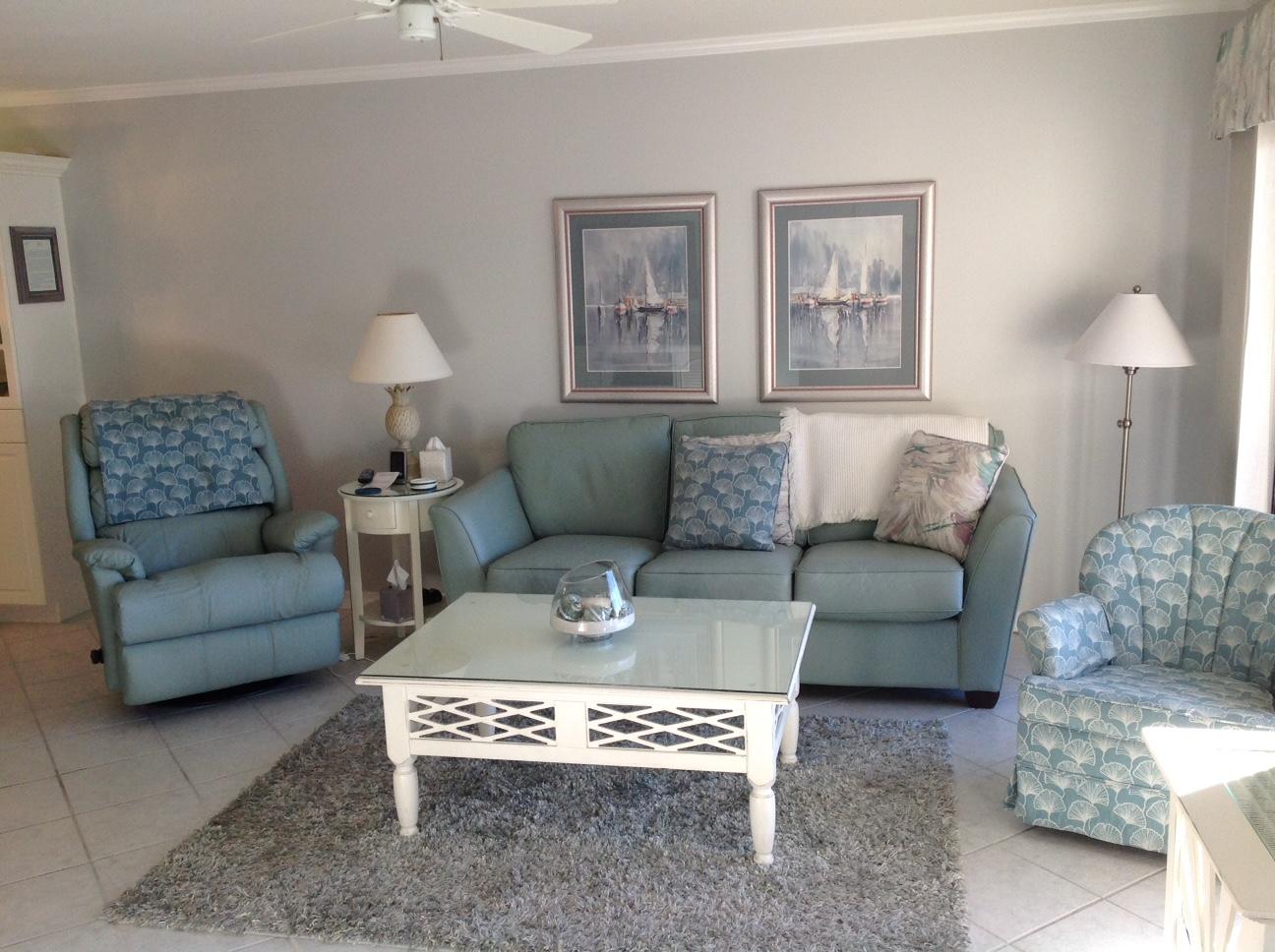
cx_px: 638
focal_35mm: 35
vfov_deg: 40.6
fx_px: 1287
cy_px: 476
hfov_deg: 52.7
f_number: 2.4
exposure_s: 1/120
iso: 80
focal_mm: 4.28
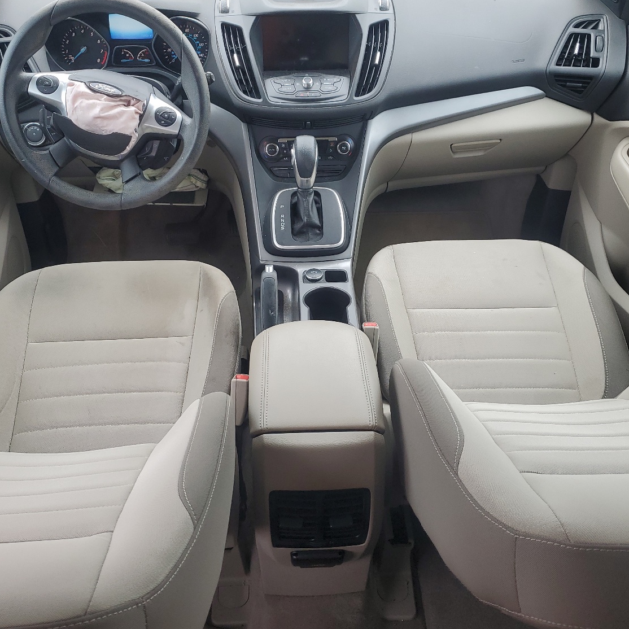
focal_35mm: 33
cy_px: 322
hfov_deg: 49.7
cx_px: 299
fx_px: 678
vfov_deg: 49.7
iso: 50
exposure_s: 1/135
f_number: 1.5
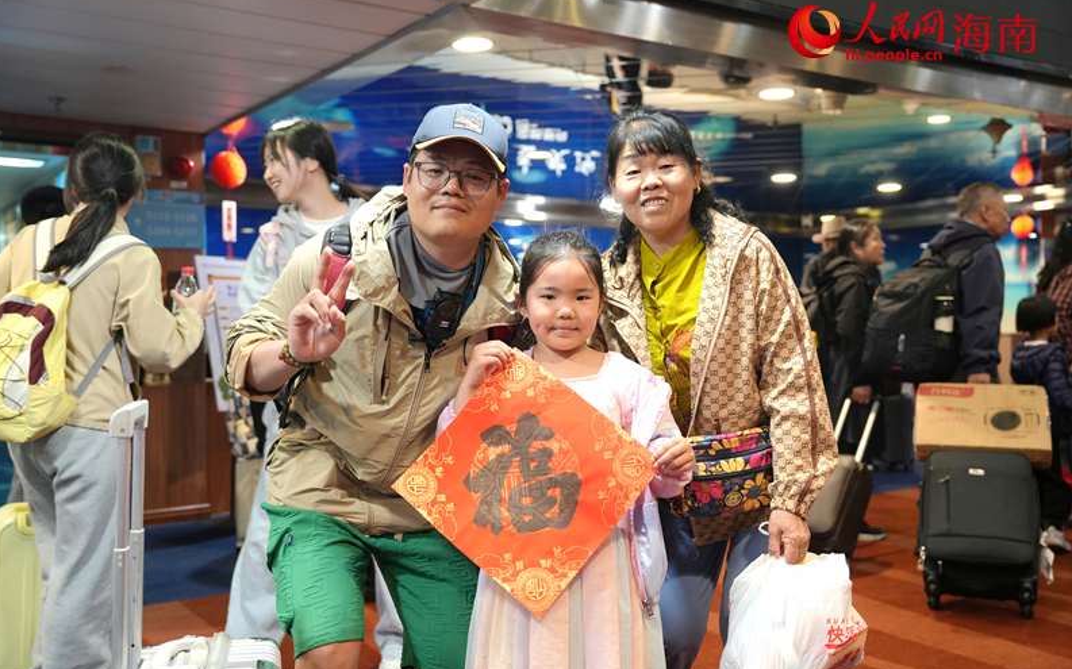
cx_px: 533
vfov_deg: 35.3
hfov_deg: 54.0
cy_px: 344
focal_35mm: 36
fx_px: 1051
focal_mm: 35
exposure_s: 1/100
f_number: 2.8
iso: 1250
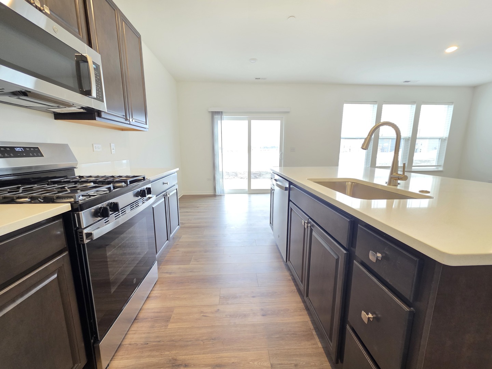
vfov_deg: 89.9
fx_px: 185
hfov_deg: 106.2
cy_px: 184
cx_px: 246
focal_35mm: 13
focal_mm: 2.2
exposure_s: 1/60
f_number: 1.9
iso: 320
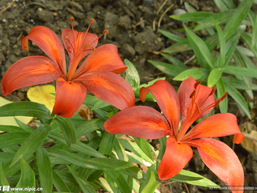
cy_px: 97
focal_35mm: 254
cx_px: 128
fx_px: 1883
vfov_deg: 5.9
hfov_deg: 7.8
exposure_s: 1/160
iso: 6400
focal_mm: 155
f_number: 18
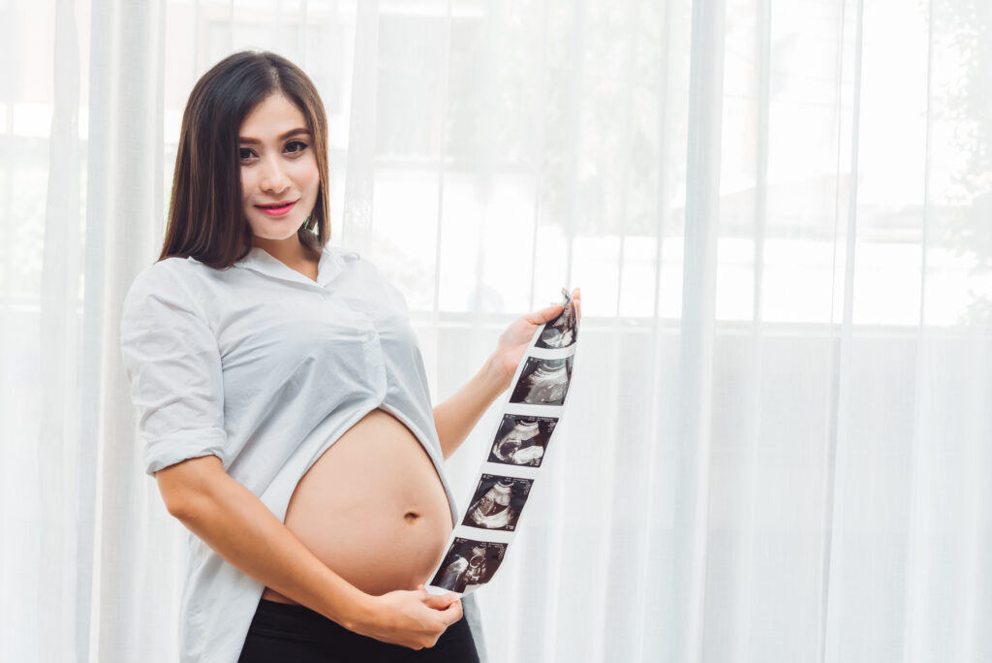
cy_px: 332
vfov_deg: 27.0
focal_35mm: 50
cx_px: 496
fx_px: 1378
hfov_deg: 39.6
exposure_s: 1/80
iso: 400
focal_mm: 50
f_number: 4.5
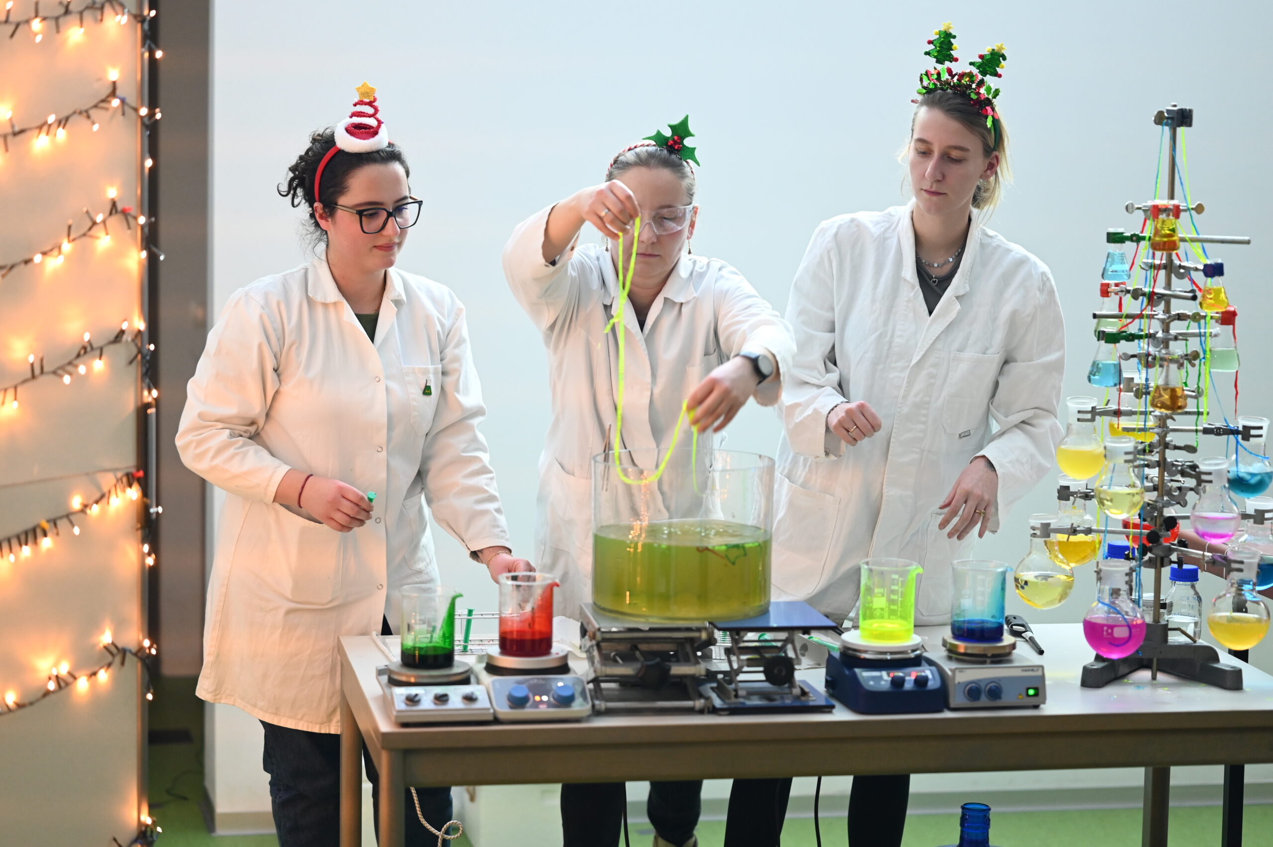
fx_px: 3003
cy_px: 424
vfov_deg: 16.0
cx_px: 636
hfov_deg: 23.9
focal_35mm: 85
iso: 2000
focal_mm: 85
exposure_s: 1/60
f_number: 2
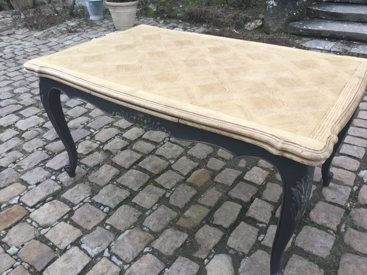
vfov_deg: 45.4
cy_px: 138
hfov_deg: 58.4
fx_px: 329
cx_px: 184
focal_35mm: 31
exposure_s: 1/50
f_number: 2.4
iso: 32
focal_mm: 3.3
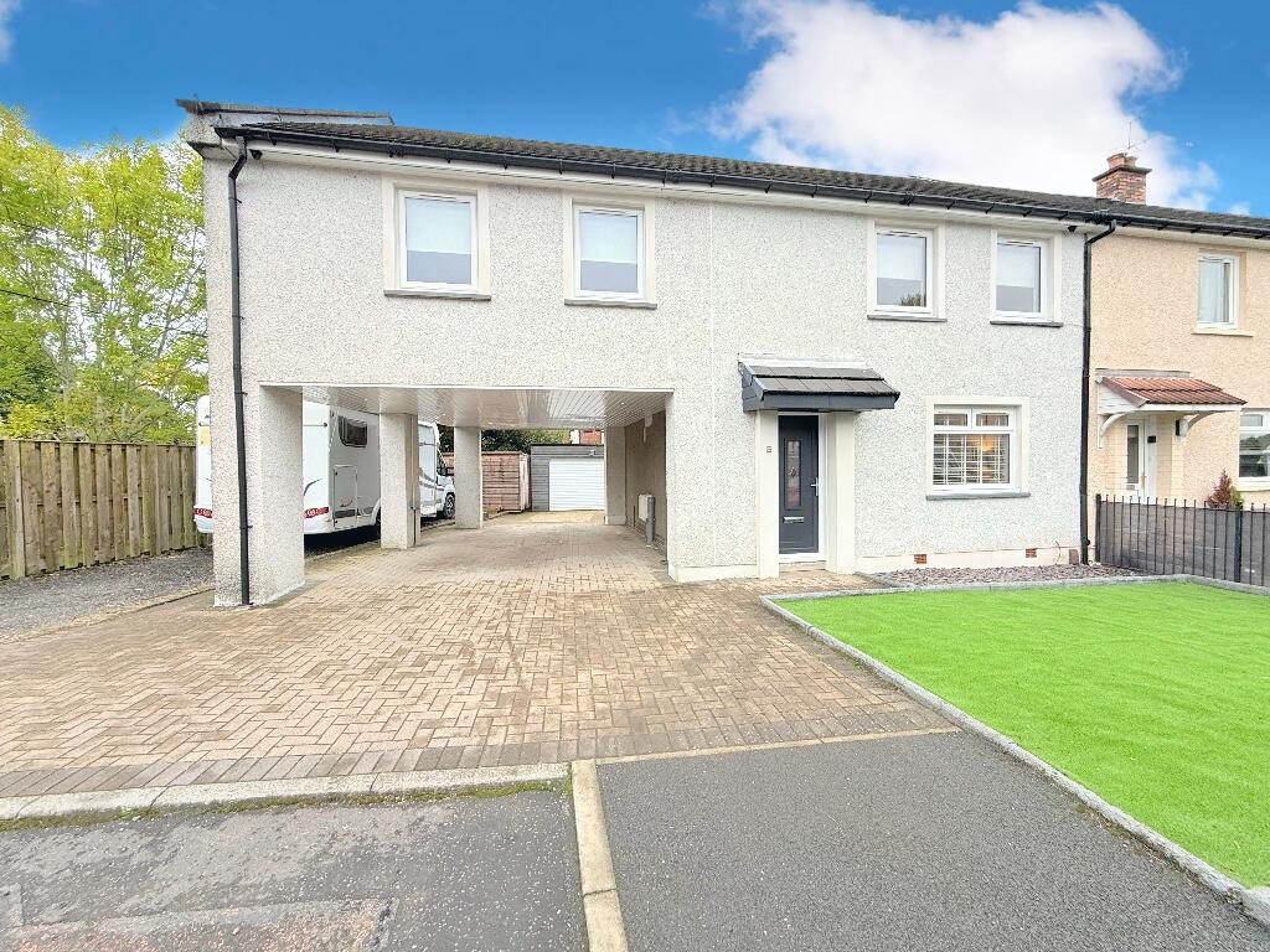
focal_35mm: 14
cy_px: 476
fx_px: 514
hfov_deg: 102.1
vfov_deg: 85.7
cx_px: 635
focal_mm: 2.22
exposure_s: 1/143
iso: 50
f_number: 2.2
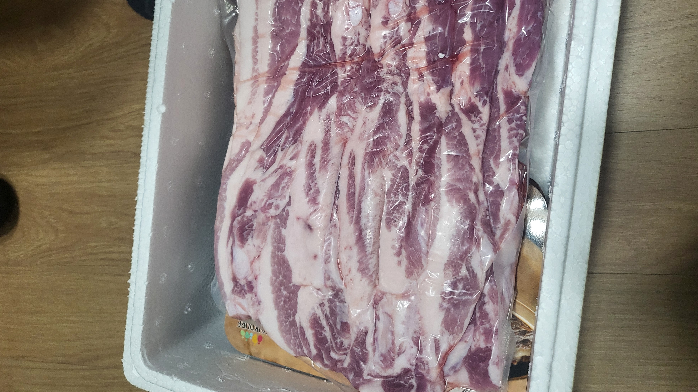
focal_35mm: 29
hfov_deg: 66.1
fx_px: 537
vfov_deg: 39.7
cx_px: 348
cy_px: 134
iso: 320
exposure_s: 1/120
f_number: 1.8
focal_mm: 4.25
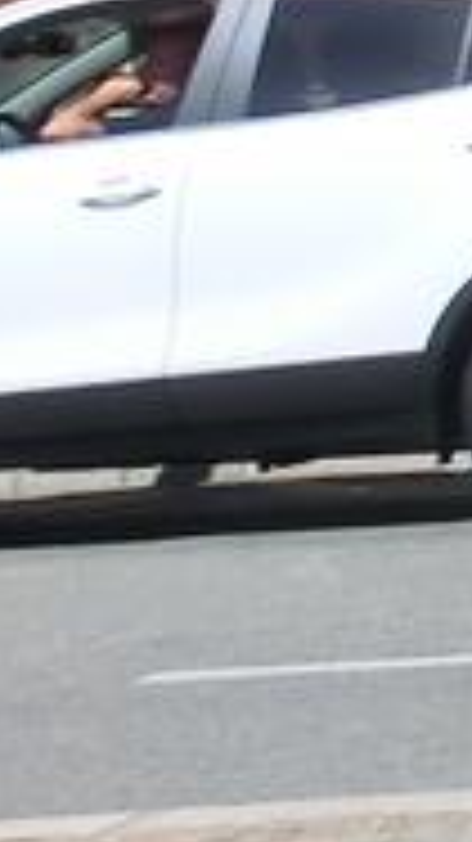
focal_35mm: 210
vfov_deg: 9.8
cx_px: 2320
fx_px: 4679
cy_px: -585
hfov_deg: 4.8
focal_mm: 5.25
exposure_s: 1/200
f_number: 8.8
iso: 80
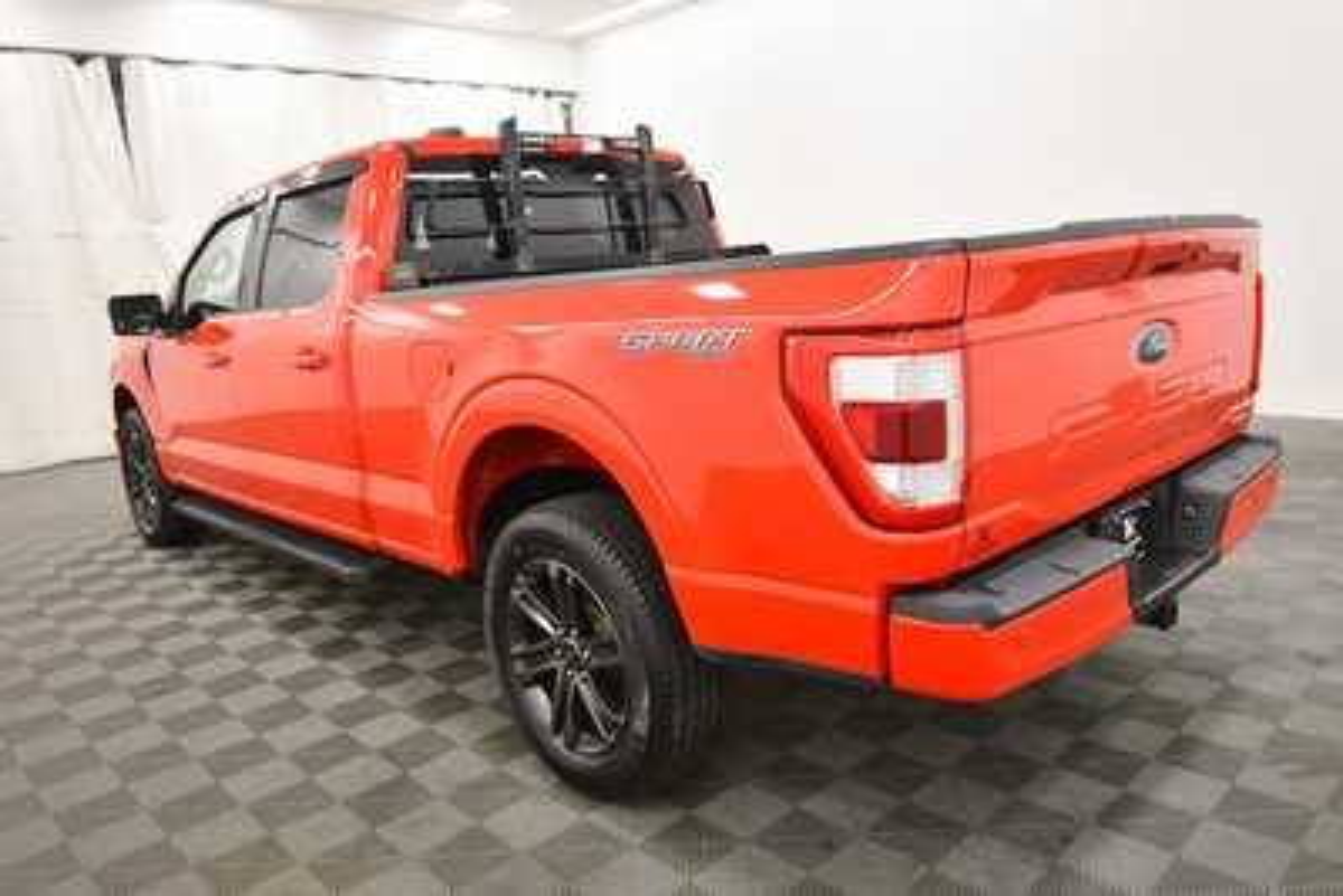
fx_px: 933
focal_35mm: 25
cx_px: 672
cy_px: 448
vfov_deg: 51.3
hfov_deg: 71.5
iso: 1250
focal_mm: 17
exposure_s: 1/125
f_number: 5.3
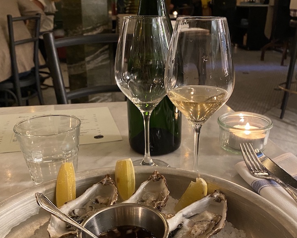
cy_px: 117
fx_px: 246
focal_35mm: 28
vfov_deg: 51.5
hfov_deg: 62.1
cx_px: 160
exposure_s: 1/25
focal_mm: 4.25
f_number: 1.8
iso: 640
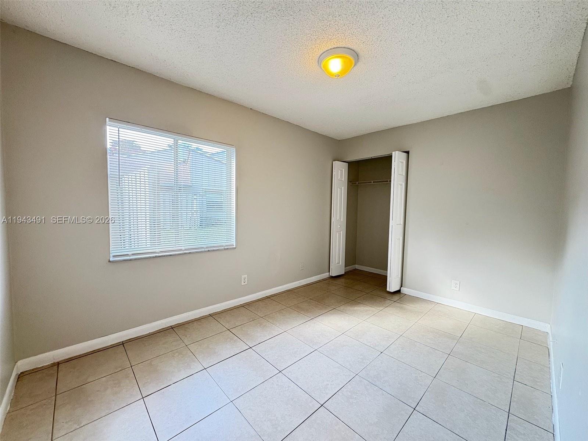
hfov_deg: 102.1
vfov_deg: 85.7
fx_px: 238
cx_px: 294
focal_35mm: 14
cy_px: 220
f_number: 2.2
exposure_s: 1/60
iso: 250
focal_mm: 2.22
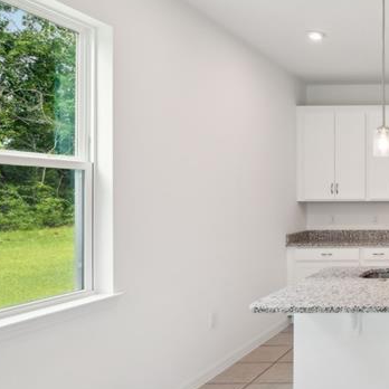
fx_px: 445
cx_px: 466
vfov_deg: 47.2
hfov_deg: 36.5
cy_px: 211
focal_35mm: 35
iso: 400
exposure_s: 1/50
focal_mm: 14
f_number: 8
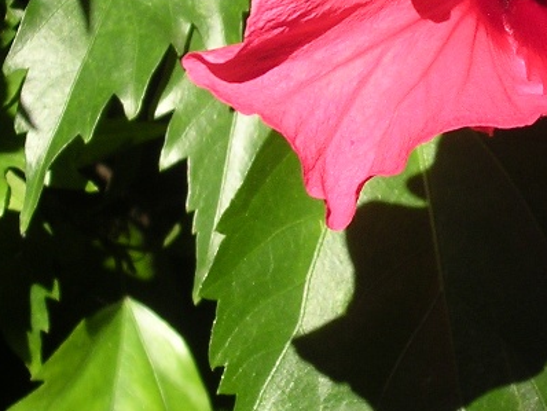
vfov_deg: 9.1
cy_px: 67
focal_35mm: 162
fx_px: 2561
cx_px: 504
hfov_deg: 12.1
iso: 100
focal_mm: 9.6
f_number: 3.5
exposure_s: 1/196
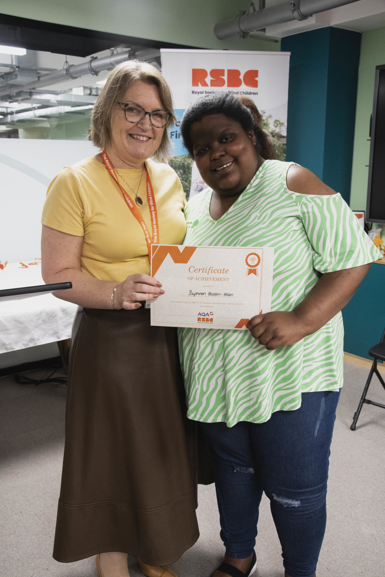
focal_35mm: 36
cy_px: 288
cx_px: 192
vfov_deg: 53.1
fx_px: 577
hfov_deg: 36.9
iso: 2000
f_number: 5.6
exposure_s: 1/125
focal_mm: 24
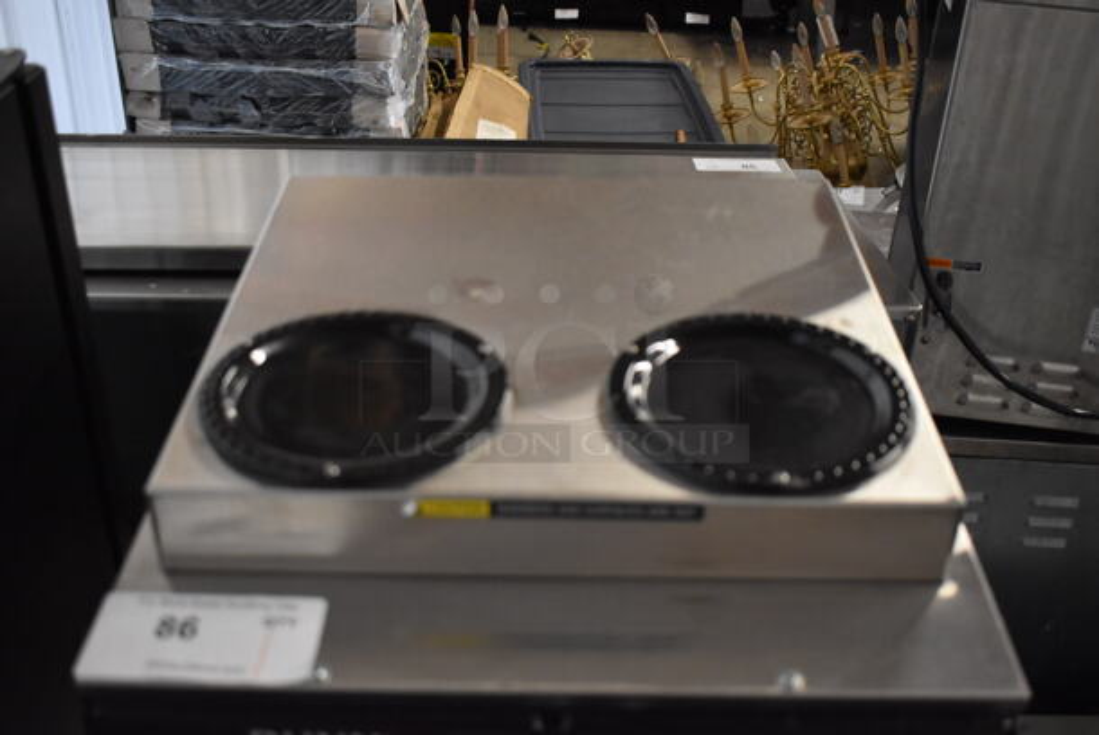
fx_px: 1192
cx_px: 550
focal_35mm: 39
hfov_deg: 49.5
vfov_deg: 34.3
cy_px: 368
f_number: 4
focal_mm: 26
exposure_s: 1/125
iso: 3600
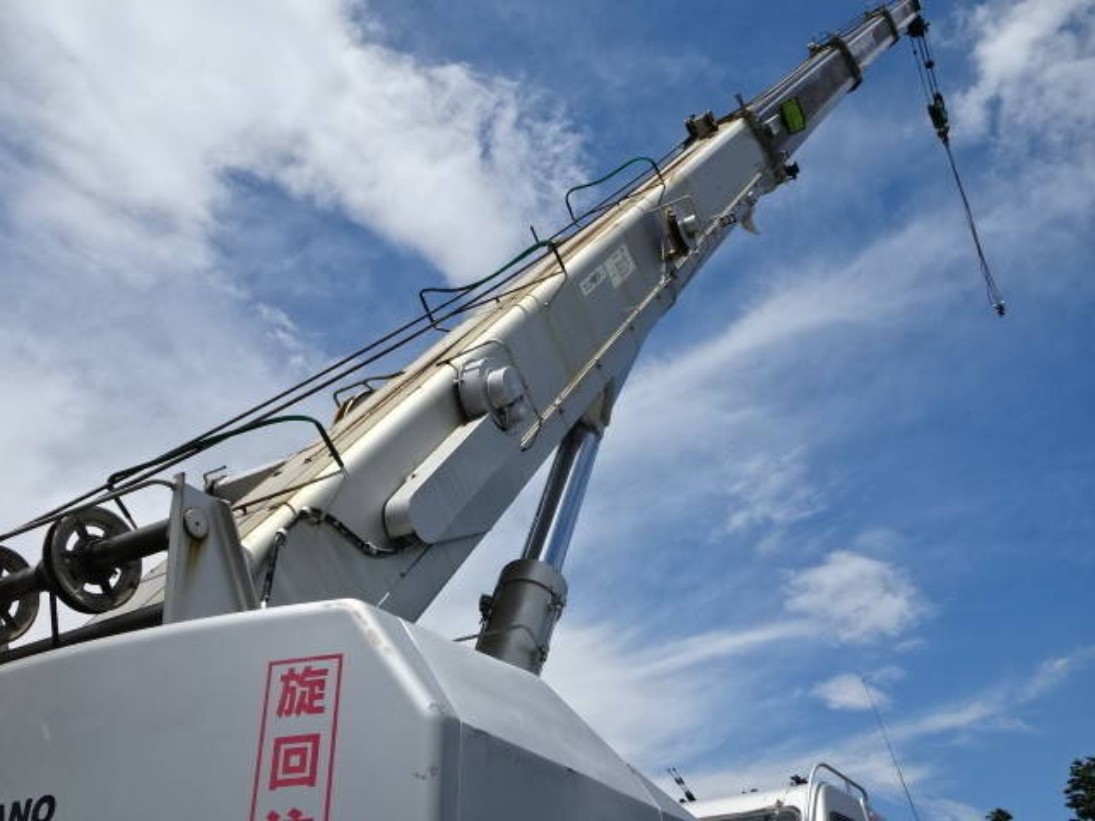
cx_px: 548
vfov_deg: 39.7
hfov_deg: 51.4
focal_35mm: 36
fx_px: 1139
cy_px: 410
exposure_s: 1/1600
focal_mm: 6.17
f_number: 4
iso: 80
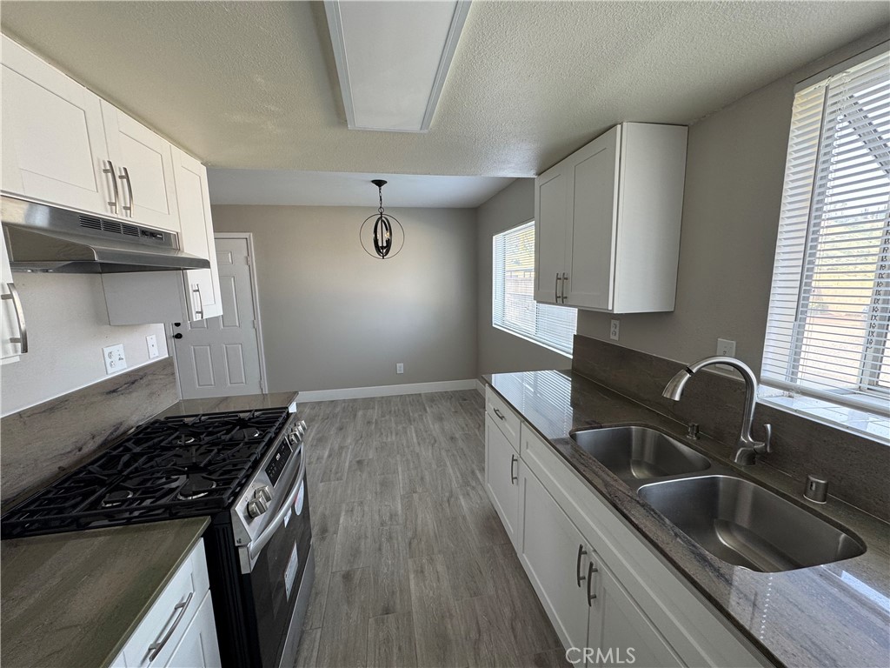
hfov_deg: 102.1
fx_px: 360
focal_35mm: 14
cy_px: 334
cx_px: 445
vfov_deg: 85.7
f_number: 2.2
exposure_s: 1/99
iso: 100
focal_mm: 2.22
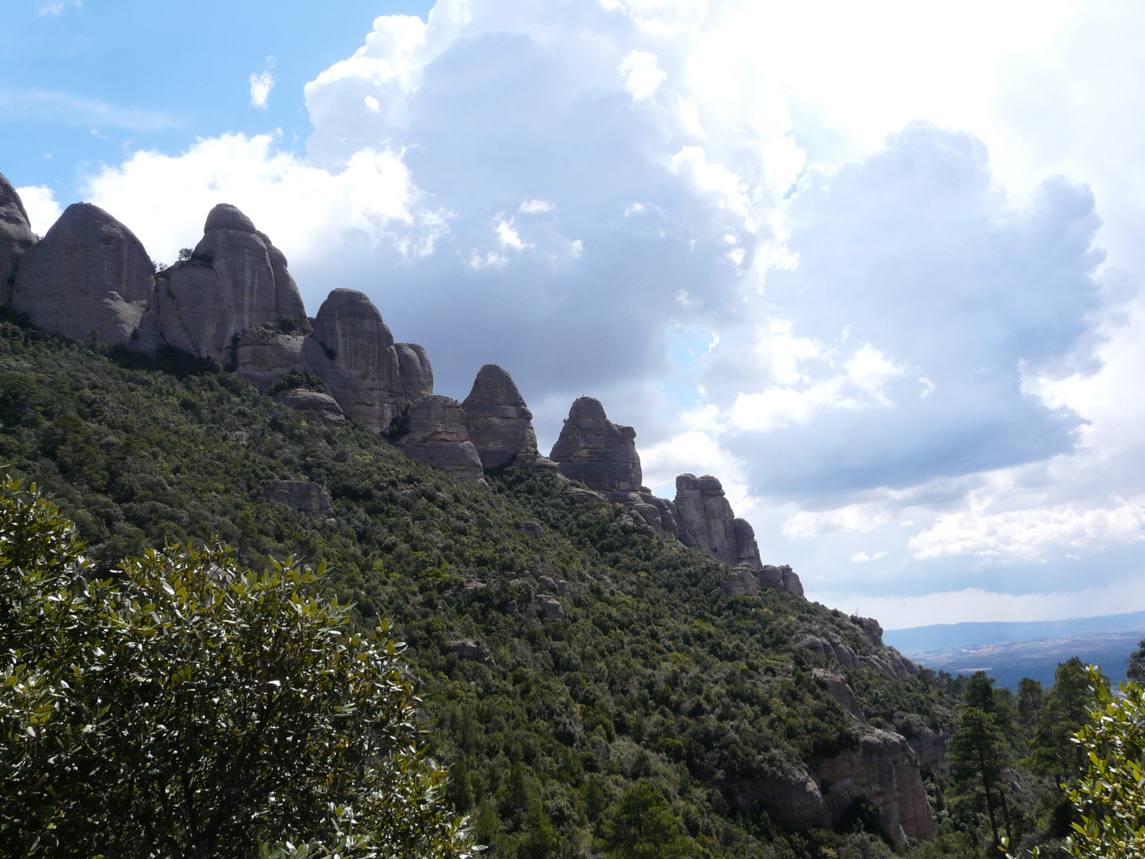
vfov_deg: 49.7
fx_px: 926
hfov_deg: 63.4
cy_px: 430
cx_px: 572
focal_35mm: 28
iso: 100
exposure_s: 1/400
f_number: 5.6
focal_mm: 4.6
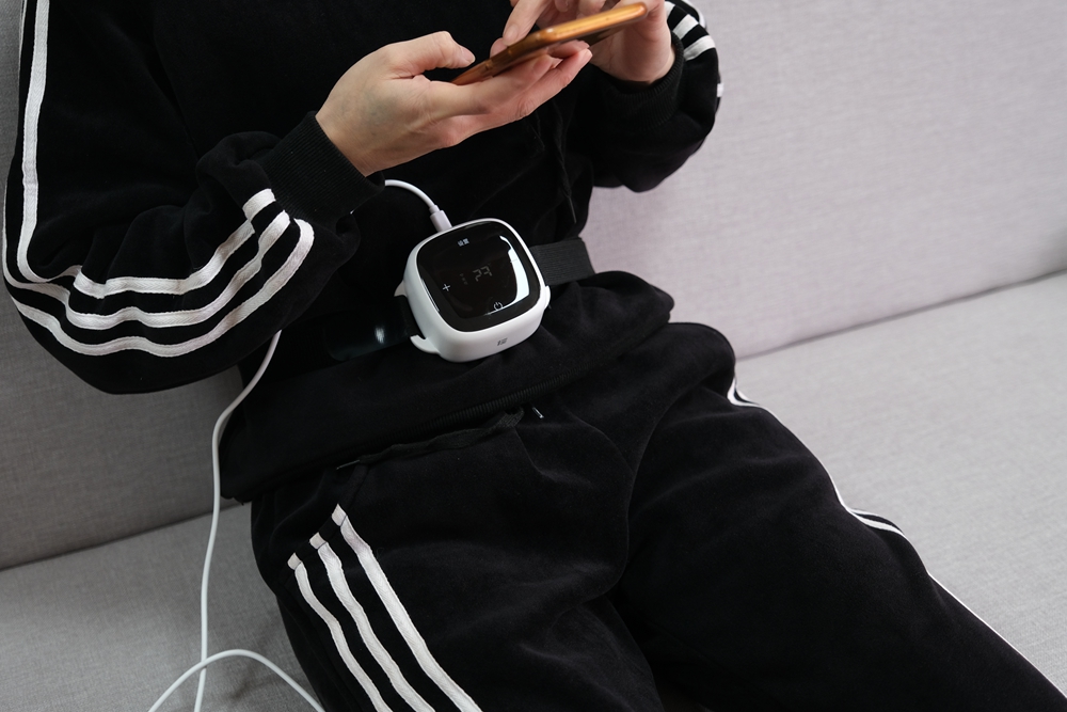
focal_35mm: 51
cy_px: 356
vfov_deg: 26.5
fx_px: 1512
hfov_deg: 38.9
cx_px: 534
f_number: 2.8
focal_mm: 34.2
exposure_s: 1/105
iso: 1000
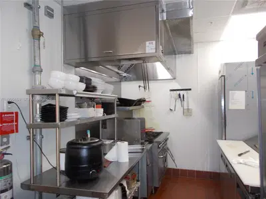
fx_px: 200
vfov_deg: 53.1
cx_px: 133
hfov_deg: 67.3
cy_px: 100
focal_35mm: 26
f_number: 3.2
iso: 160
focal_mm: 4.6
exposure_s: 1/25
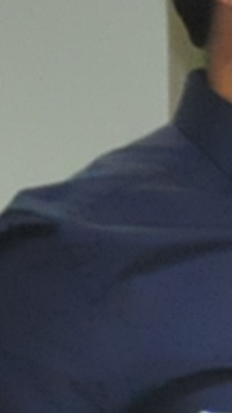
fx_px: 9118
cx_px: 460
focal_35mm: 833
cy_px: 151
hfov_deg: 1.5
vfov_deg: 2.6
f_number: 5
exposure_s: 1/80
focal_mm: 48
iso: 2000
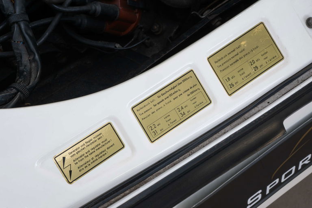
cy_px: 104
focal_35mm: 62
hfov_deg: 32.4
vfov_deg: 21.9
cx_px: 156
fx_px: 537
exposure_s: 3.2
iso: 100
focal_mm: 62
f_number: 25
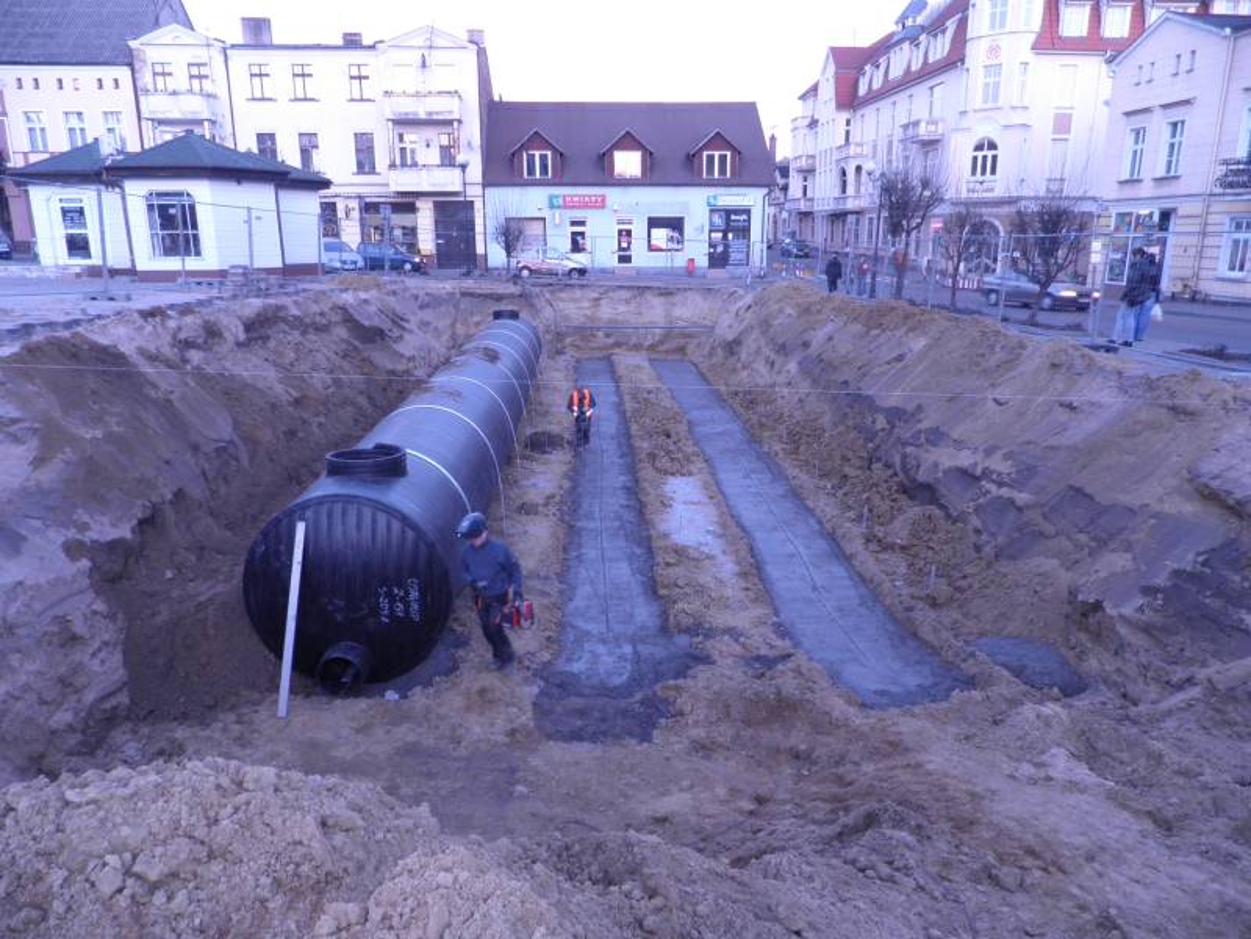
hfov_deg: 71.6
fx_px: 867
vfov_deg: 56.8
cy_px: 470
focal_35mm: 24
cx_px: 626
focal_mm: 4.3
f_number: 3.3
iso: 160
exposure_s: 1/30
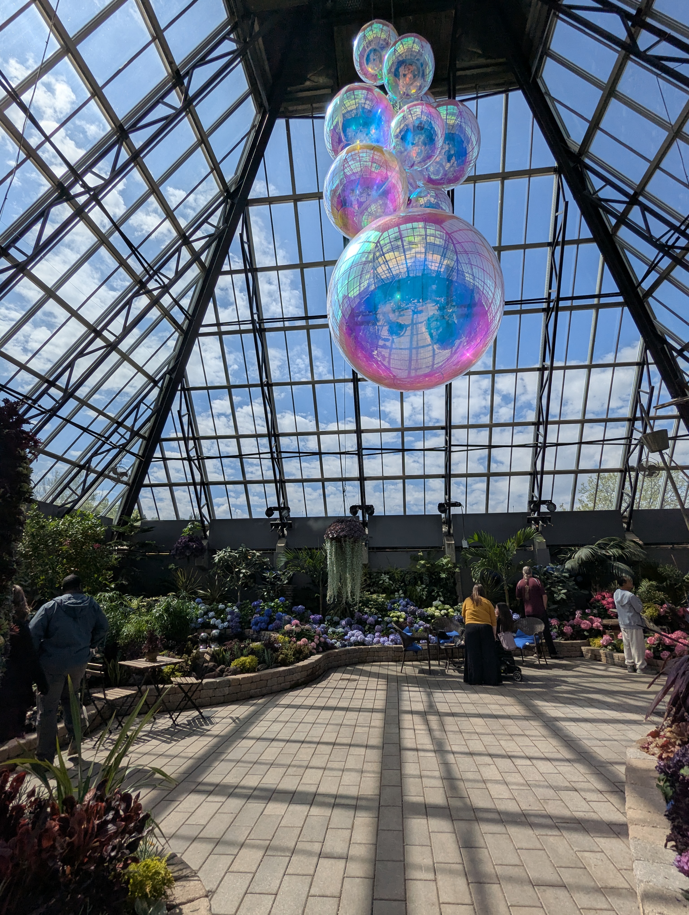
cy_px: 458
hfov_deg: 78.2
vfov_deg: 94.4
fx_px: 424
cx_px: 344
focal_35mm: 16
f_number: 2.2
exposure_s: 1/3096
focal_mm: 2.35
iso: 46
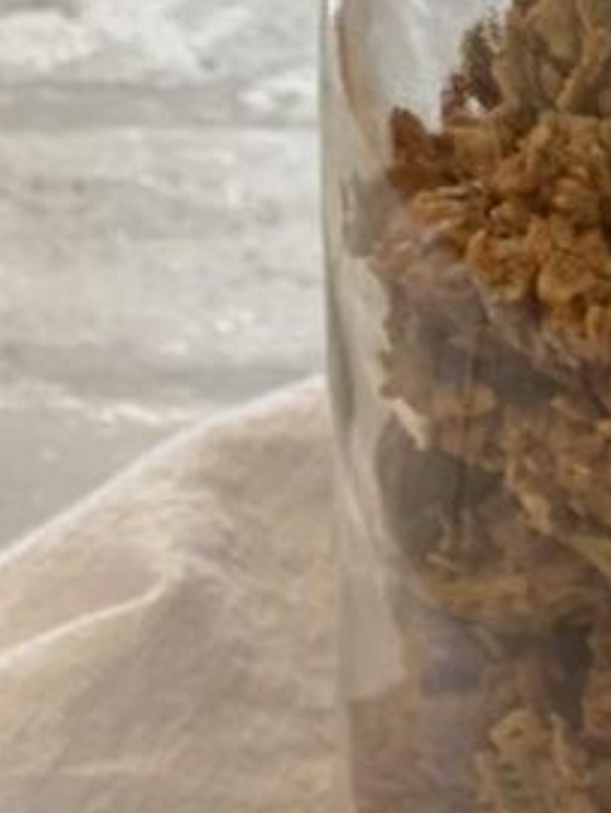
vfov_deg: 6.7
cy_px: 1102
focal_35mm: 292
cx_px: 840
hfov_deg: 5.1
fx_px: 6861
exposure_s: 1/40
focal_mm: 9
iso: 125
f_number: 2.8
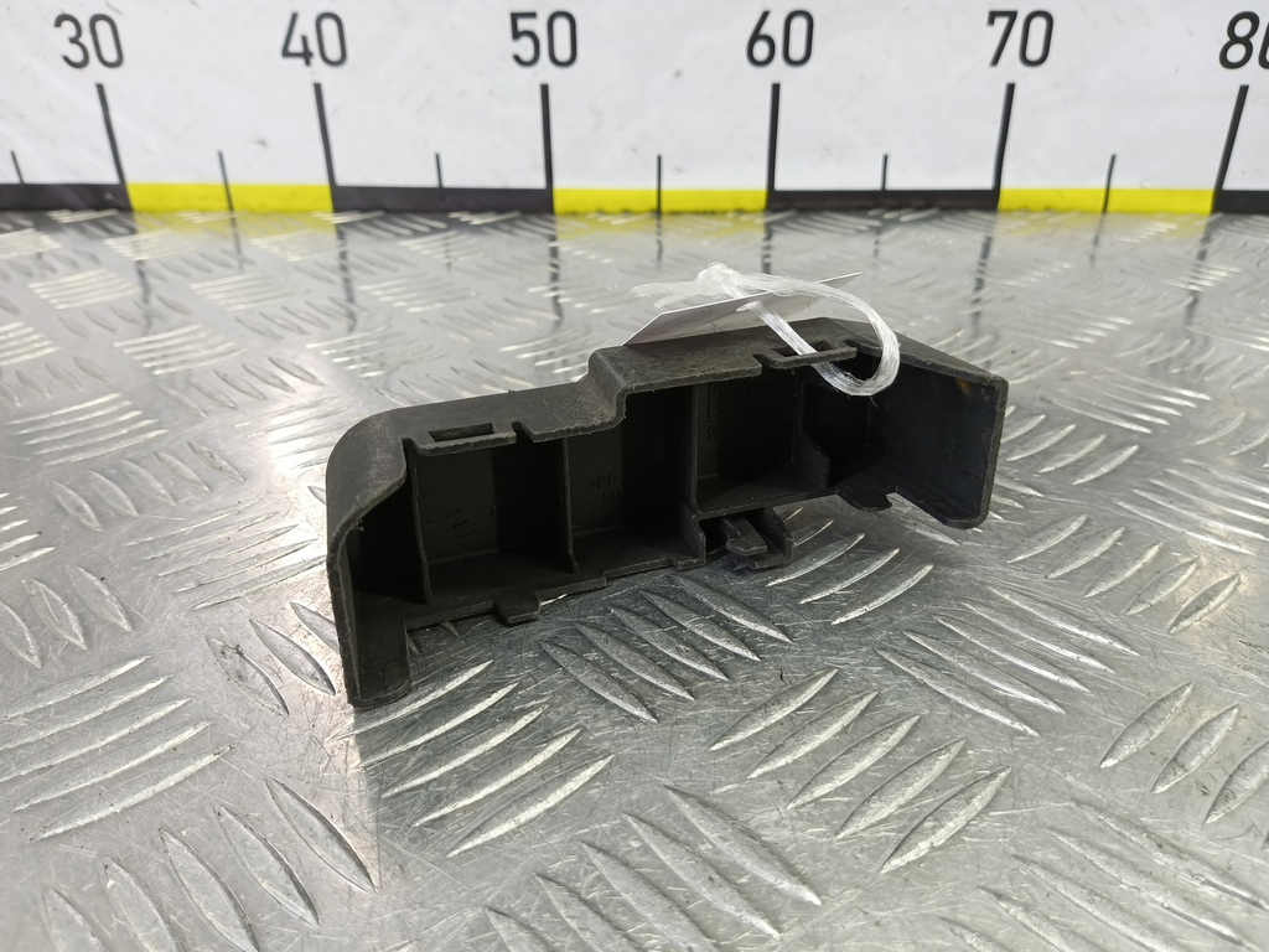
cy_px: 476
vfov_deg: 58.9
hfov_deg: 73.9
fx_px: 843
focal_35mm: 23
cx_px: 634
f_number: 1.6
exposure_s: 1/50
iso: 170
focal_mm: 4.11
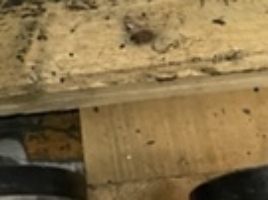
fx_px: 951
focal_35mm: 123
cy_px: -234
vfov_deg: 10.7
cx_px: 48
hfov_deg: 15.9
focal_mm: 4.2
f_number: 1.6
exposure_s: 1/30
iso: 800
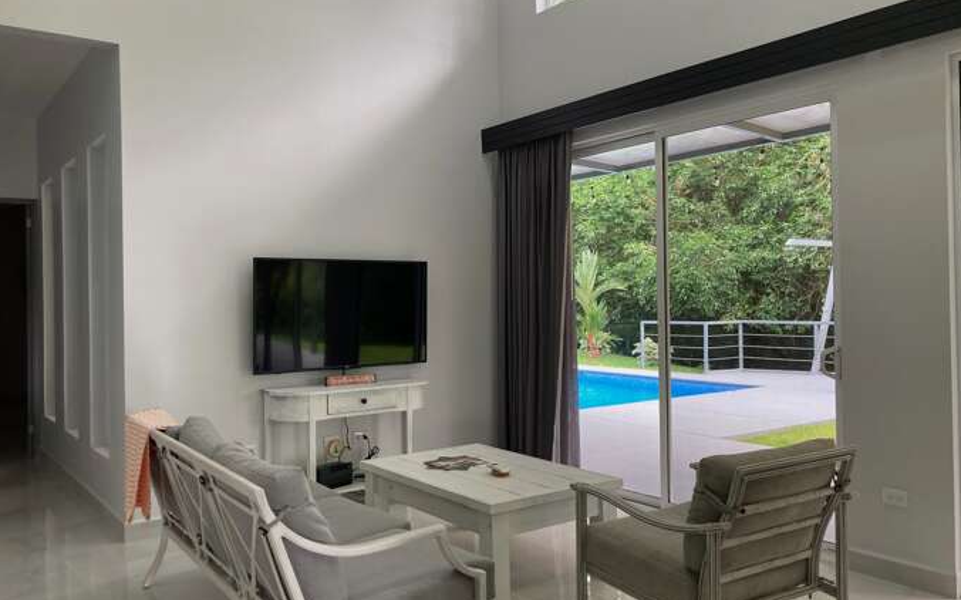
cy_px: 311
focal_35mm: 30
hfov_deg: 62.9
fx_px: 785
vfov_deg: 41.8
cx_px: 483
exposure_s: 1/60
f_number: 1.8
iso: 64
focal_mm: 3.99
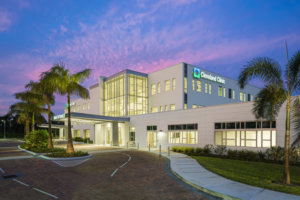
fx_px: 200
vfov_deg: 53.1
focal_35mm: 24
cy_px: 100
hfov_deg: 73.7
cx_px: 150
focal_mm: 24
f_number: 13
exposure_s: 5
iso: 100
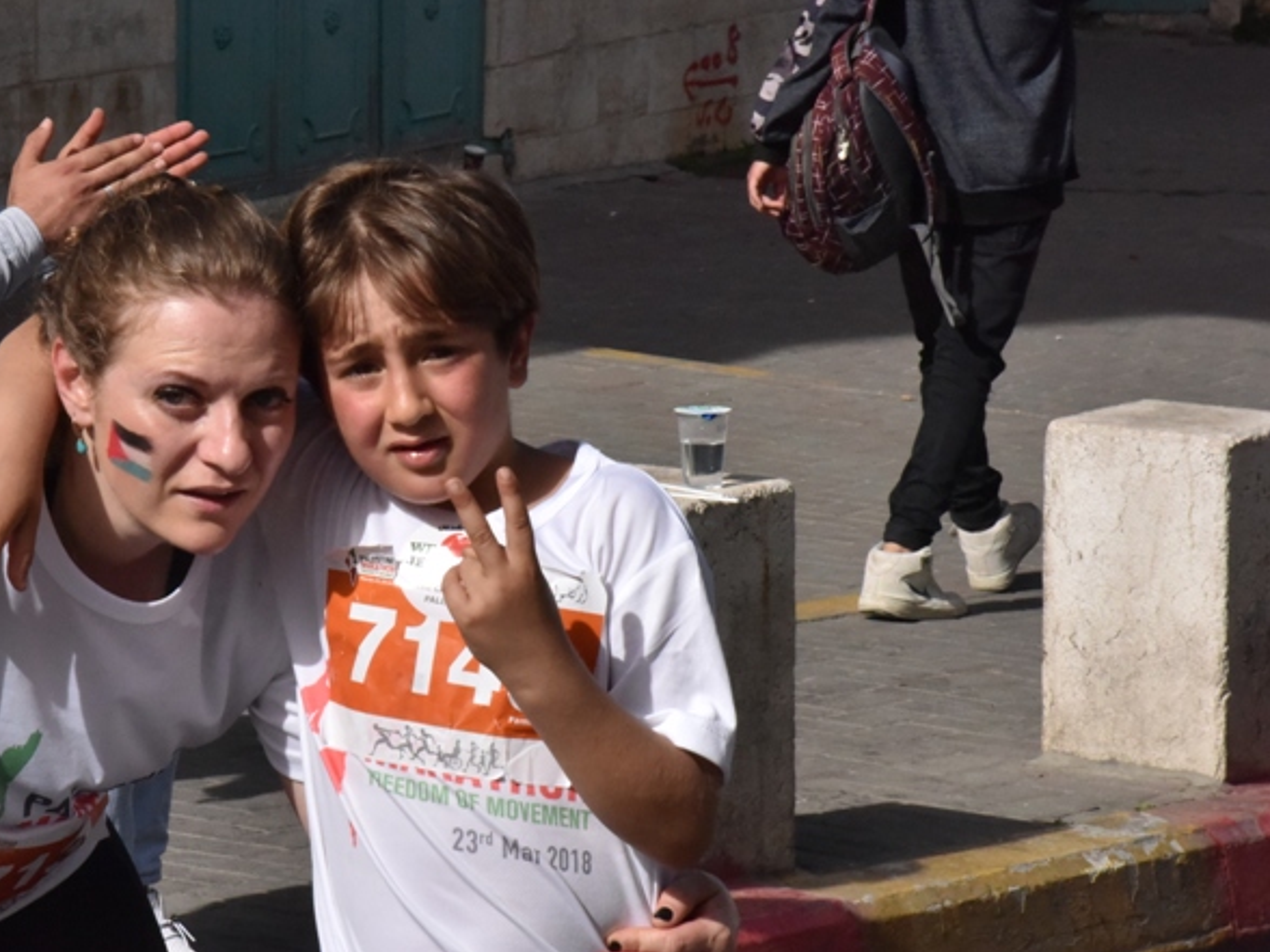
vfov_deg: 9.0
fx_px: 6017
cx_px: 302
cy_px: 370
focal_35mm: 164
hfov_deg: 12.0
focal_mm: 98
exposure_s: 1/2000
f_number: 22
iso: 2500
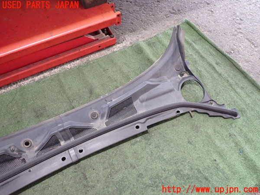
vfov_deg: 54.9
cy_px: 98
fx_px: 188
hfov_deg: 69.4
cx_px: 130
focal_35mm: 25
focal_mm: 4.5
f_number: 2
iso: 640
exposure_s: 1/30
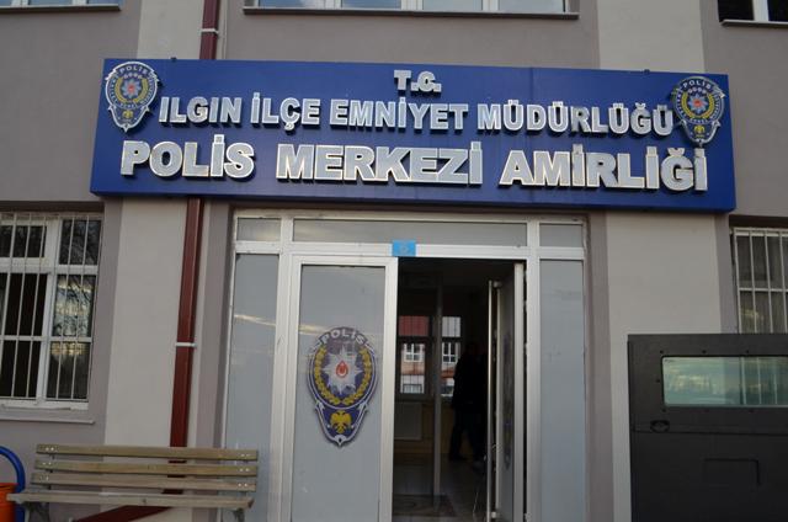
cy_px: 261
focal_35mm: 33
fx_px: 721
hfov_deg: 57.3
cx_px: 394
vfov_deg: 39.8
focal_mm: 22
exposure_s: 1/180
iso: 200
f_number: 6.7
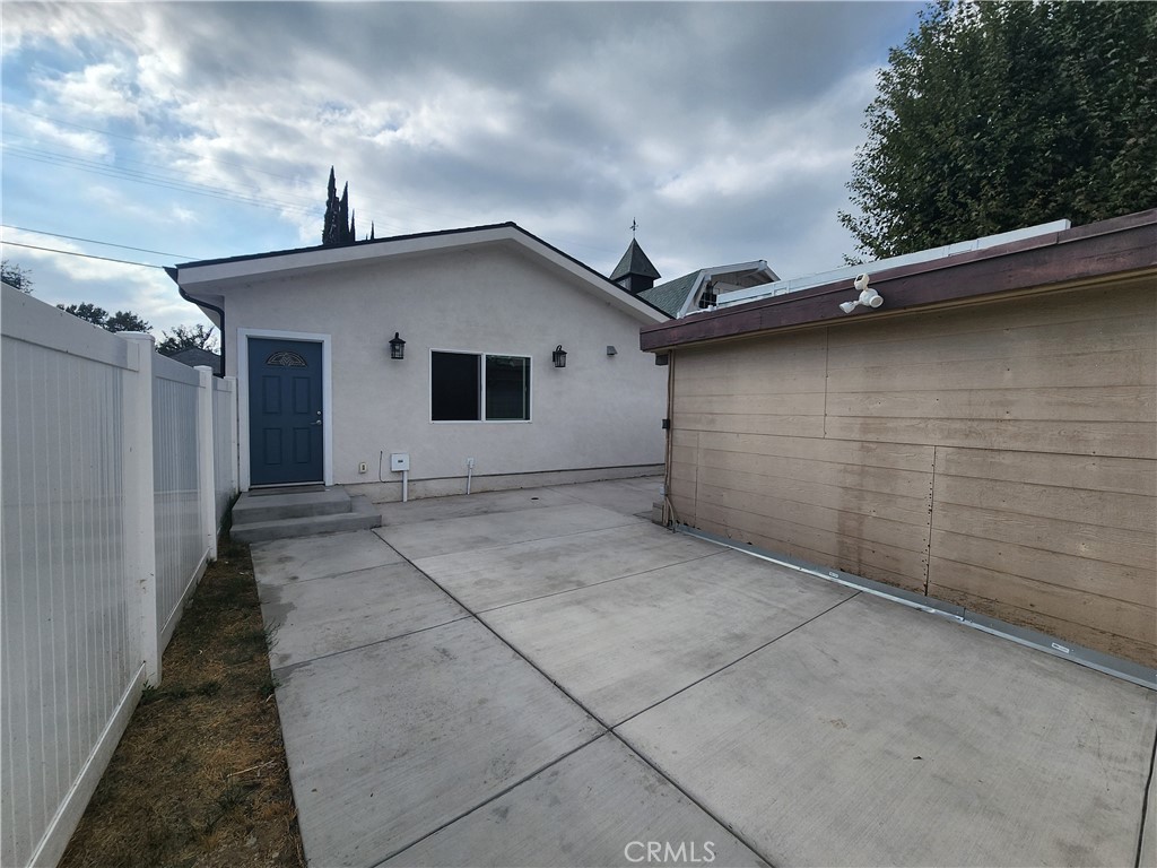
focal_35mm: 13
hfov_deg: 106.2
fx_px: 435
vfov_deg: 89.9
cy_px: 434
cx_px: 578
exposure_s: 1/3956
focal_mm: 2.2
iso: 50
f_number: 2.2
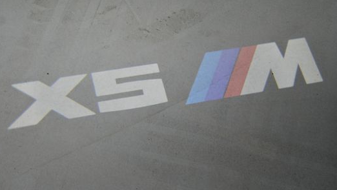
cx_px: 147
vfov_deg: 14.1
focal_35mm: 86
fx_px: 769
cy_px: 85
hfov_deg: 24.7
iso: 800
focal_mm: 45
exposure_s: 1/160
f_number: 4.5
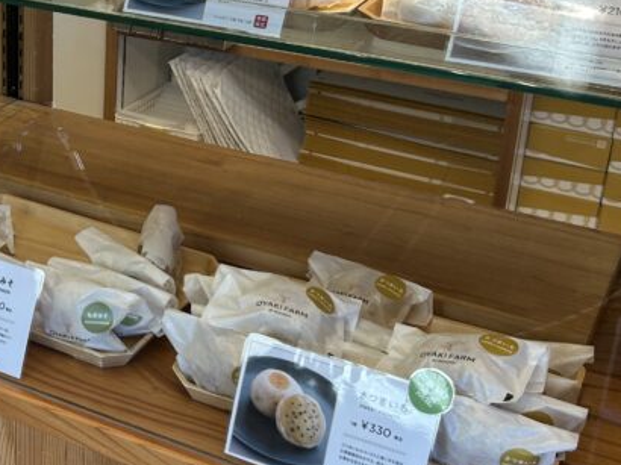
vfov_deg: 22.3
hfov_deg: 28.3
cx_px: 27
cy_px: 112
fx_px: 1165
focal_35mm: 65
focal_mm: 5.7
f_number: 1.5
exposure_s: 1/121
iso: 50
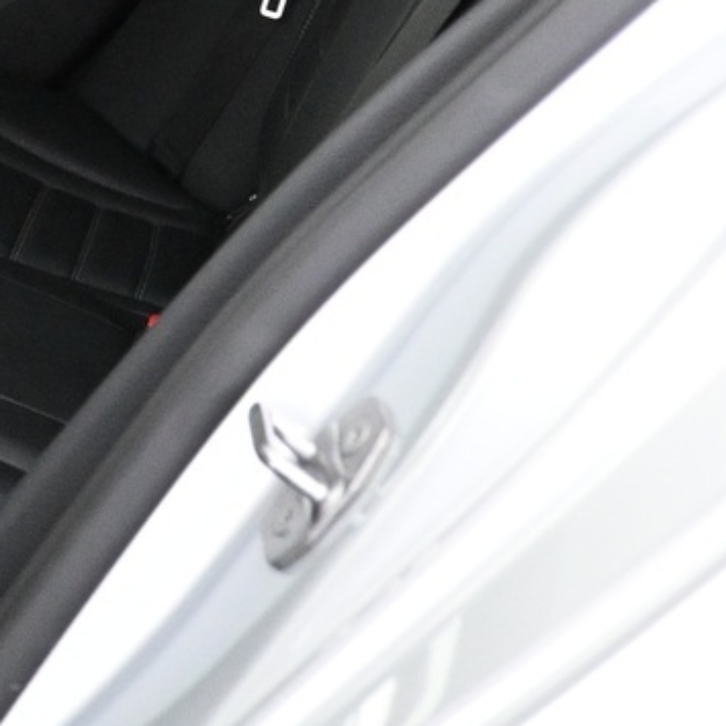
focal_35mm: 93
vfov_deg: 17.8
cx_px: -233
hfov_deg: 17.5
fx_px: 2207
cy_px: -125
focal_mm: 16
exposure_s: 1/30
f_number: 3.5
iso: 4000
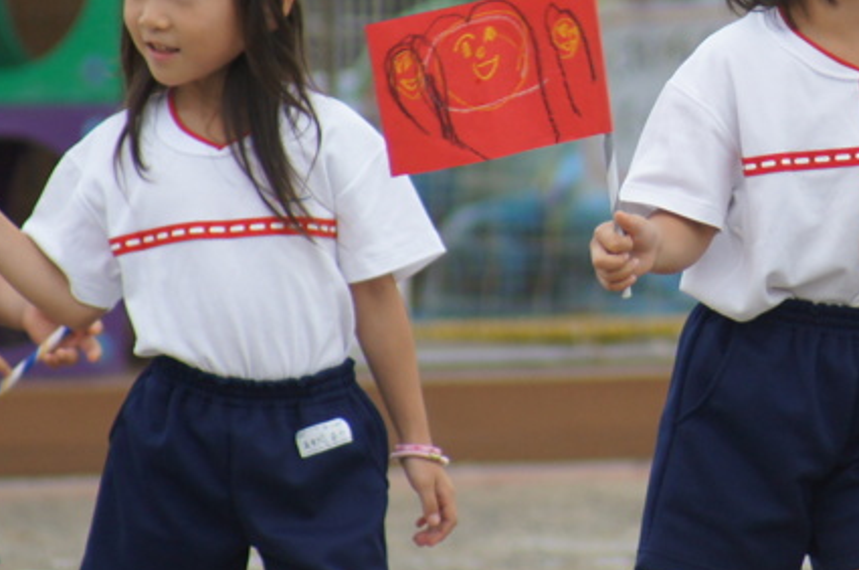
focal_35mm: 1084
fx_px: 25826
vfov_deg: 1.3
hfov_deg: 1.9
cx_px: 910
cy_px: 154
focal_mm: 300
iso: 500
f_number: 5.6
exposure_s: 1/500
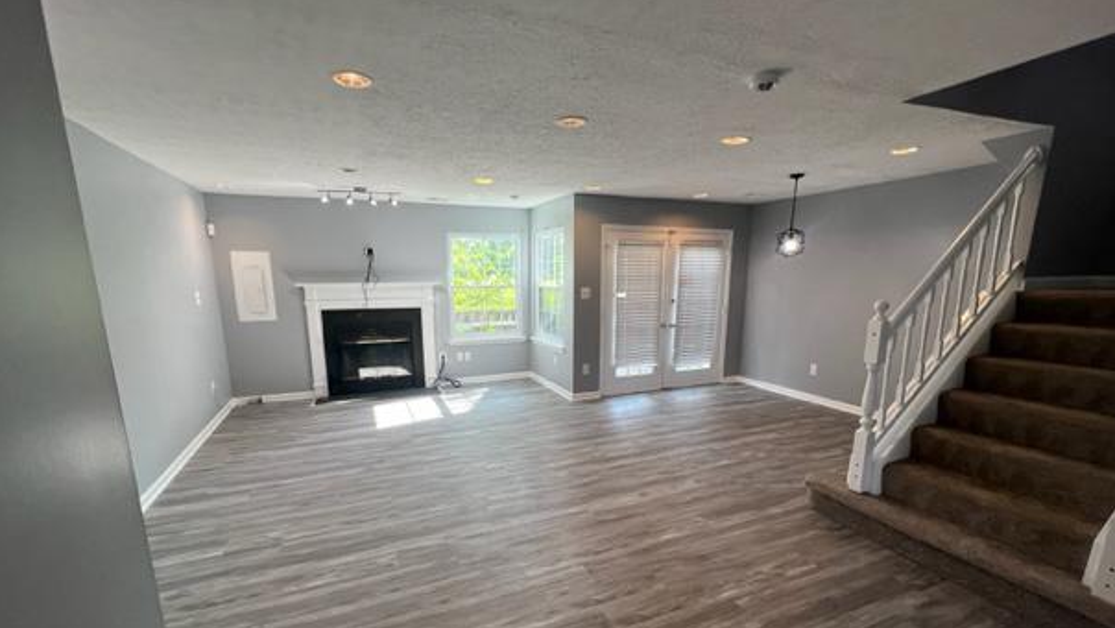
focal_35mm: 15
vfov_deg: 69.9
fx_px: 444
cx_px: 554
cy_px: 373
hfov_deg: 103.0
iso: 80
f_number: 1.8
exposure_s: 1/120
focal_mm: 1.57
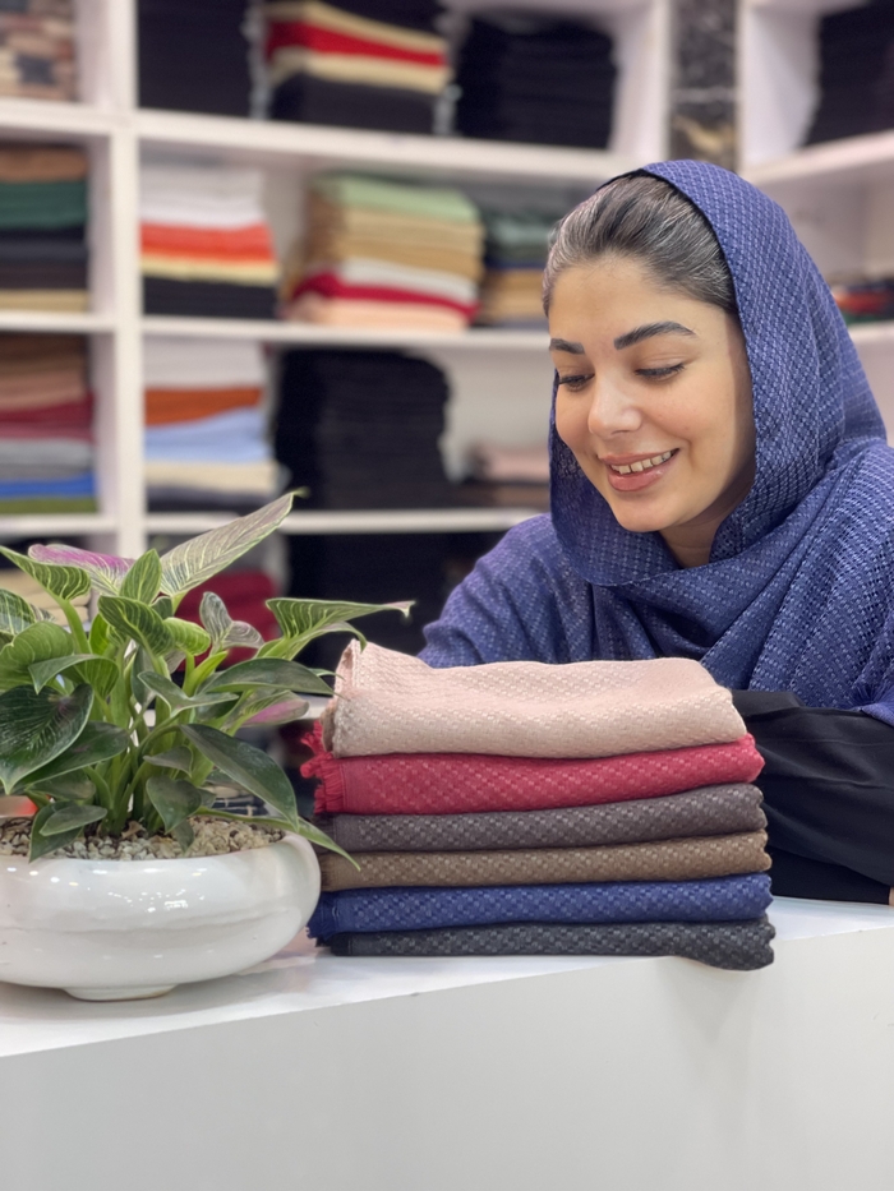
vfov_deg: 30.3
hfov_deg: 22.9
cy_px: 596
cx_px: 447
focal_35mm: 64
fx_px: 2203
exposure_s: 1/50
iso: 125
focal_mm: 7.5
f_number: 2.2
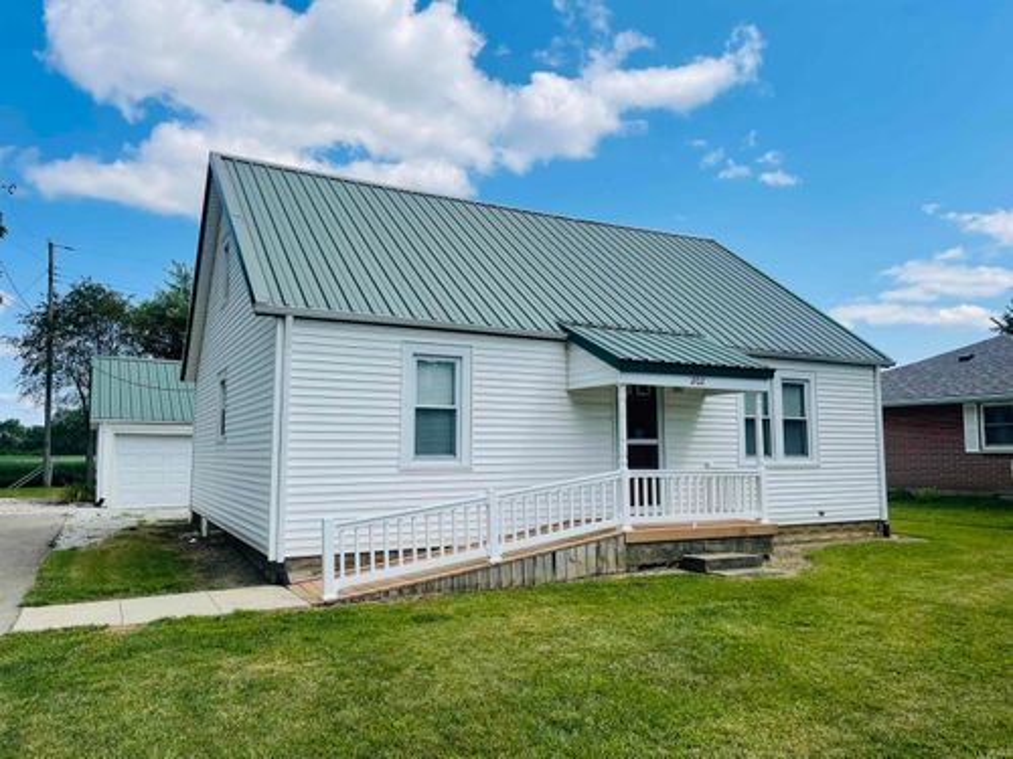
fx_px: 732
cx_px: 506
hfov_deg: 69.4
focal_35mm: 25
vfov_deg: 54.9
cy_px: 380
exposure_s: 1/4049
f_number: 1.6
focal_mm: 5.1
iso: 32
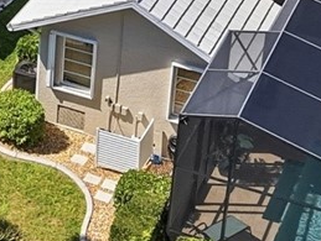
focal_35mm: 148
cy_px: -152
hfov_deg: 12.7
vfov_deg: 9.7
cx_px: -157
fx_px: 1374
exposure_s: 1/8000
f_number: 1.8
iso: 210
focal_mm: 8.7
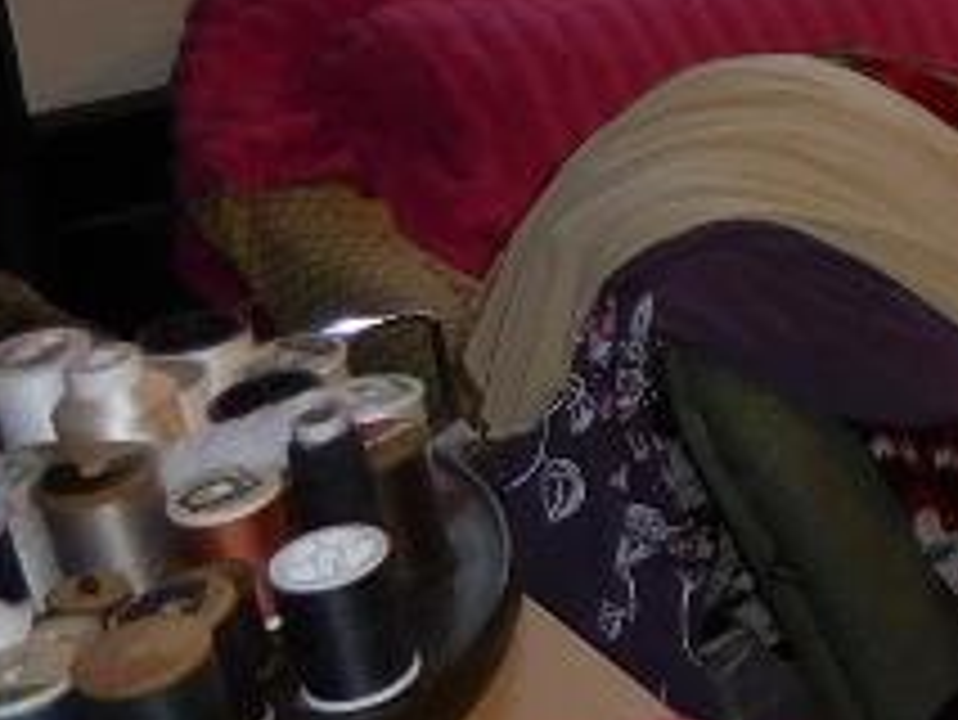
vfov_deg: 12.2
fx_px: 3323
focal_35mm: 120
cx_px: 2037
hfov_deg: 13.5
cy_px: -18
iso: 160
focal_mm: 4.5
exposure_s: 1/25
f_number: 3.3
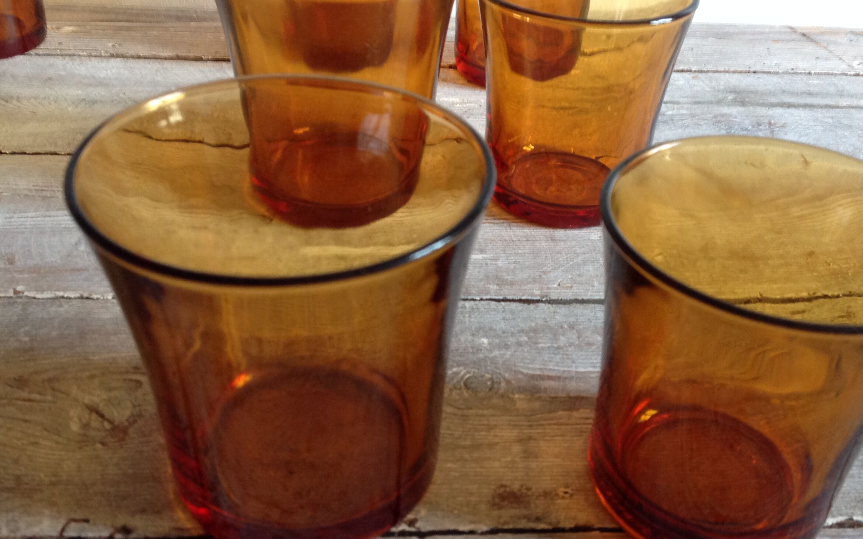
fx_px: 964
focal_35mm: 41
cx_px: 472
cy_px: 304
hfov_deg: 48.1
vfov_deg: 31.2
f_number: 2.4
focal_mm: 4.28
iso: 160
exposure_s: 1/15
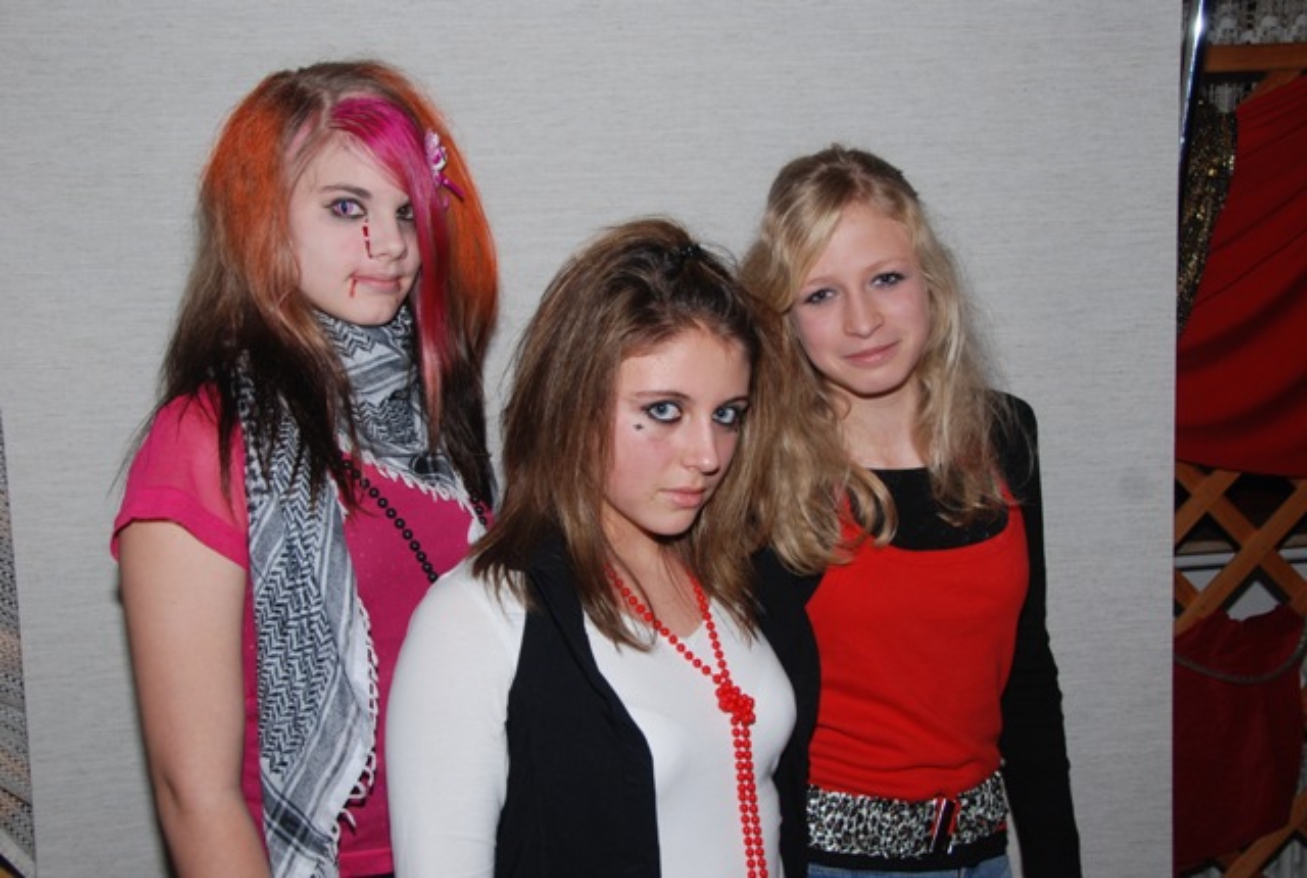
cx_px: 654
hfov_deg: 46.3
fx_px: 1528
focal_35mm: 42
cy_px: 439
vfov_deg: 32.1
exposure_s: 1/60
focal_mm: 28
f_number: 5
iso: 200
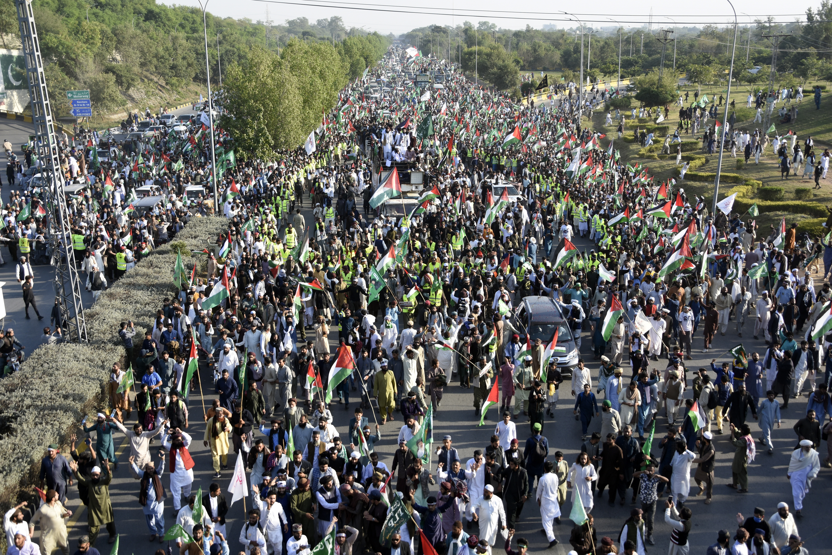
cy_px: 278
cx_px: 416
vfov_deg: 36.9
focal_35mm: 36
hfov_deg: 53.1
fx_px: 832
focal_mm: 24
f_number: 5
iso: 250
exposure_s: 1/500
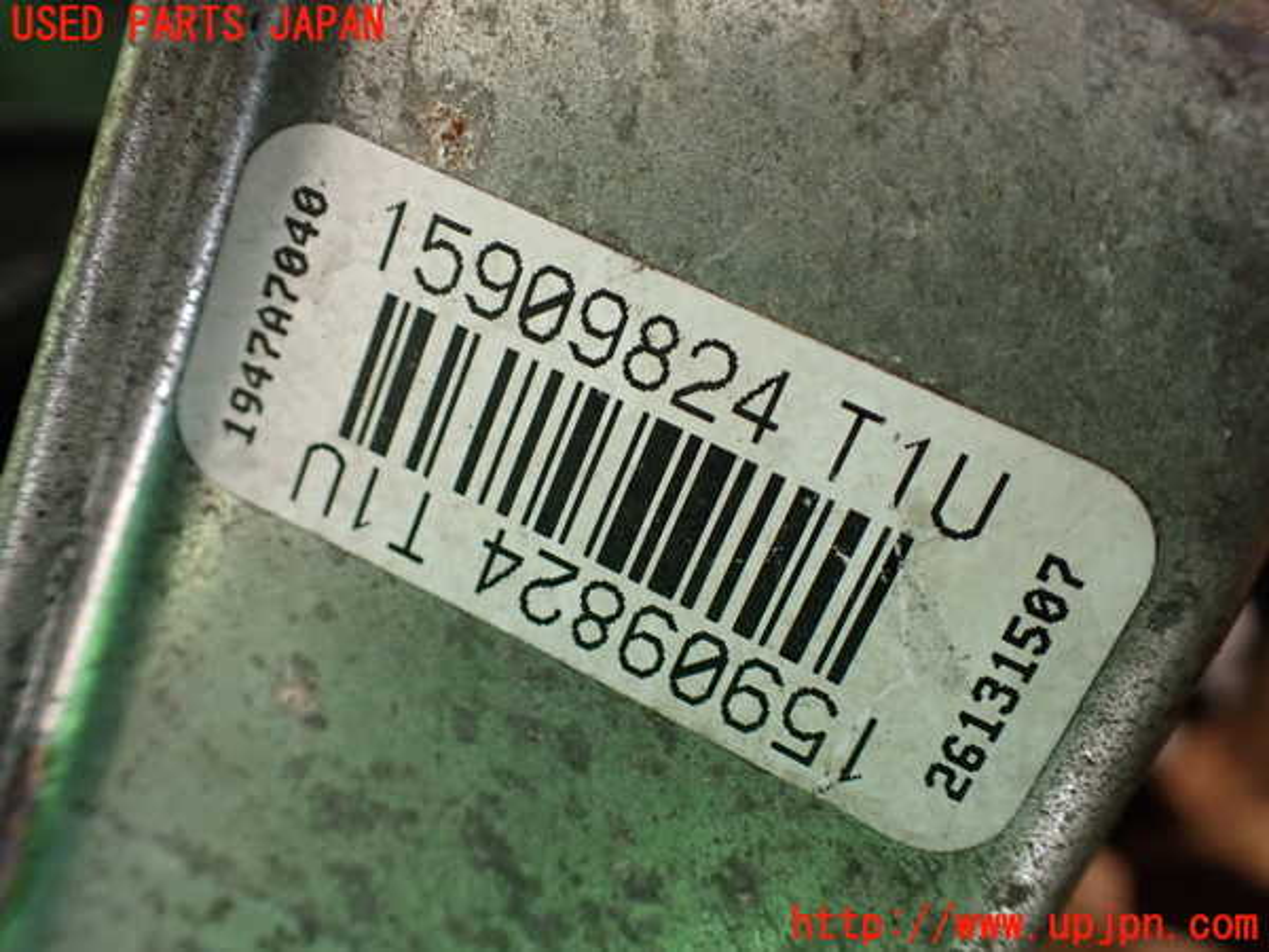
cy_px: 476
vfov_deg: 46.8
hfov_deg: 60.0
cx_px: 634
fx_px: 1100
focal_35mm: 30
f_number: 2.3
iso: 200
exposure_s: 1/125
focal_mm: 5.4
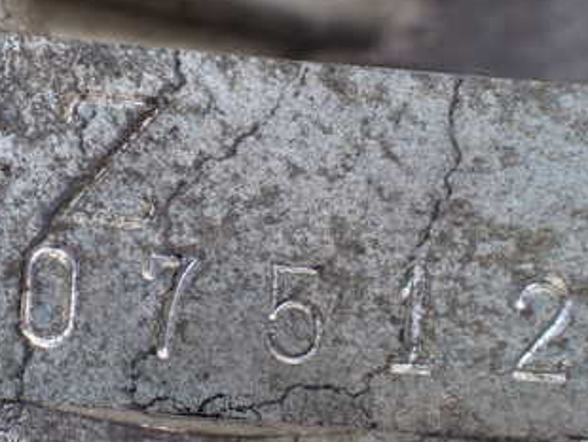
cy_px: 186
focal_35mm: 58
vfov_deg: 25.2
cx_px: 163
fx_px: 986
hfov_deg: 32.7
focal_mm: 5.4
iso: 320
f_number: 2.3
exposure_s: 1/125
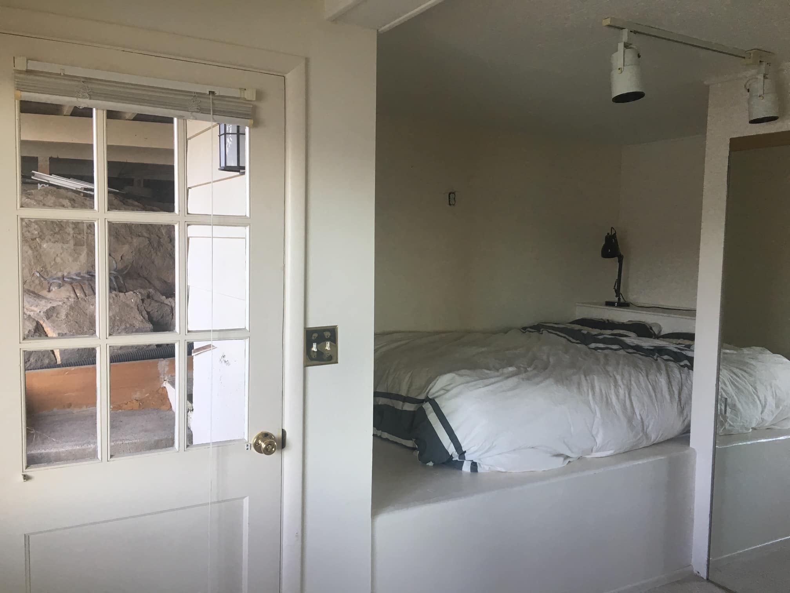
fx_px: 662
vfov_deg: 48.2
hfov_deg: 61.7
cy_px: 296
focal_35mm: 29
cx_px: 395
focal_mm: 4.15
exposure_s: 1/30
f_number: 2.2
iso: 64
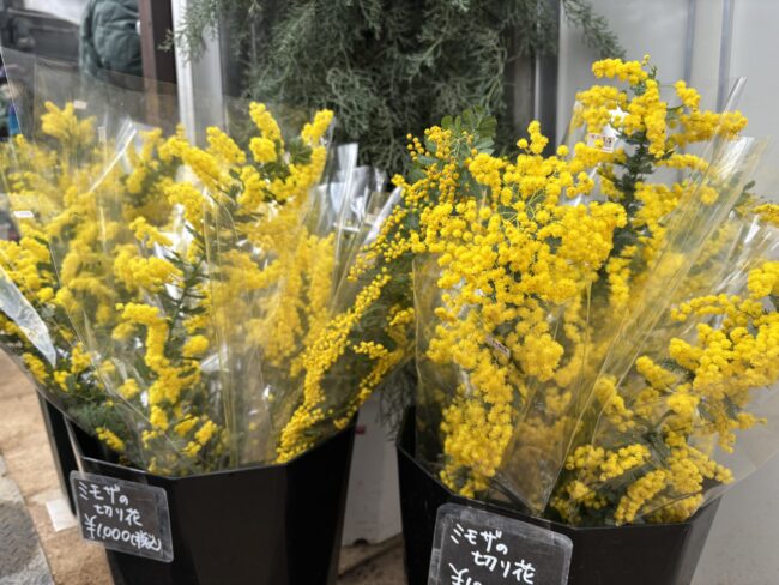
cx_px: 390
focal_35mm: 26
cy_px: 292
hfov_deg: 67.3
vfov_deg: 53.1
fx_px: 585
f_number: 1.6
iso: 40
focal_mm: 5.96
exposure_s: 1/167
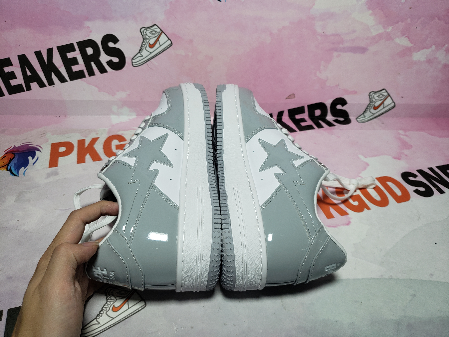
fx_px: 337
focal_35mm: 26
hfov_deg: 67.3
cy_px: 168
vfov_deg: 53.1
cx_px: 224
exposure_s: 1/738
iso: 50
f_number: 1.5
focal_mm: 4.3
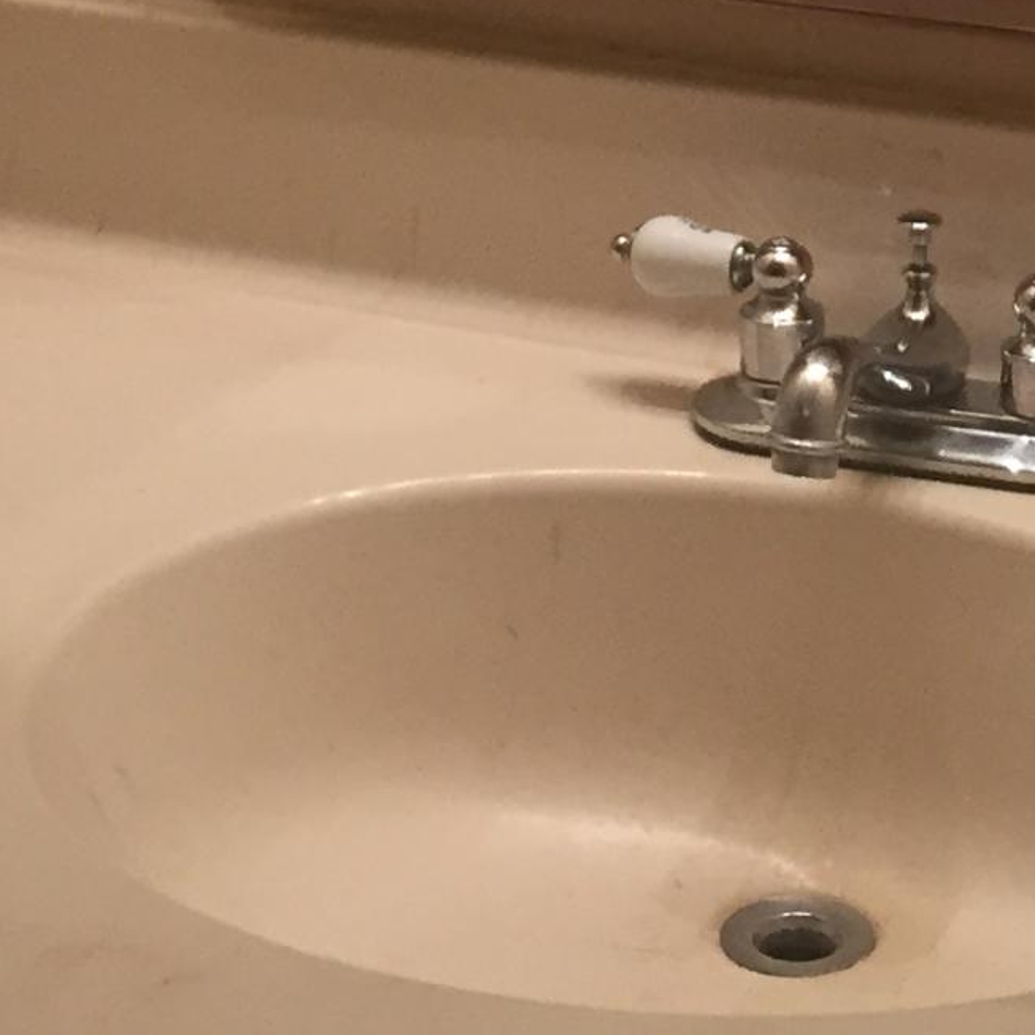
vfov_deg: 13.7
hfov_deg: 14.7
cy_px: -621
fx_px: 3992
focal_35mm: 118
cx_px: 854
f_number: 2.2
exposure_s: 1/30
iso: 50
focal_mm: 4.15
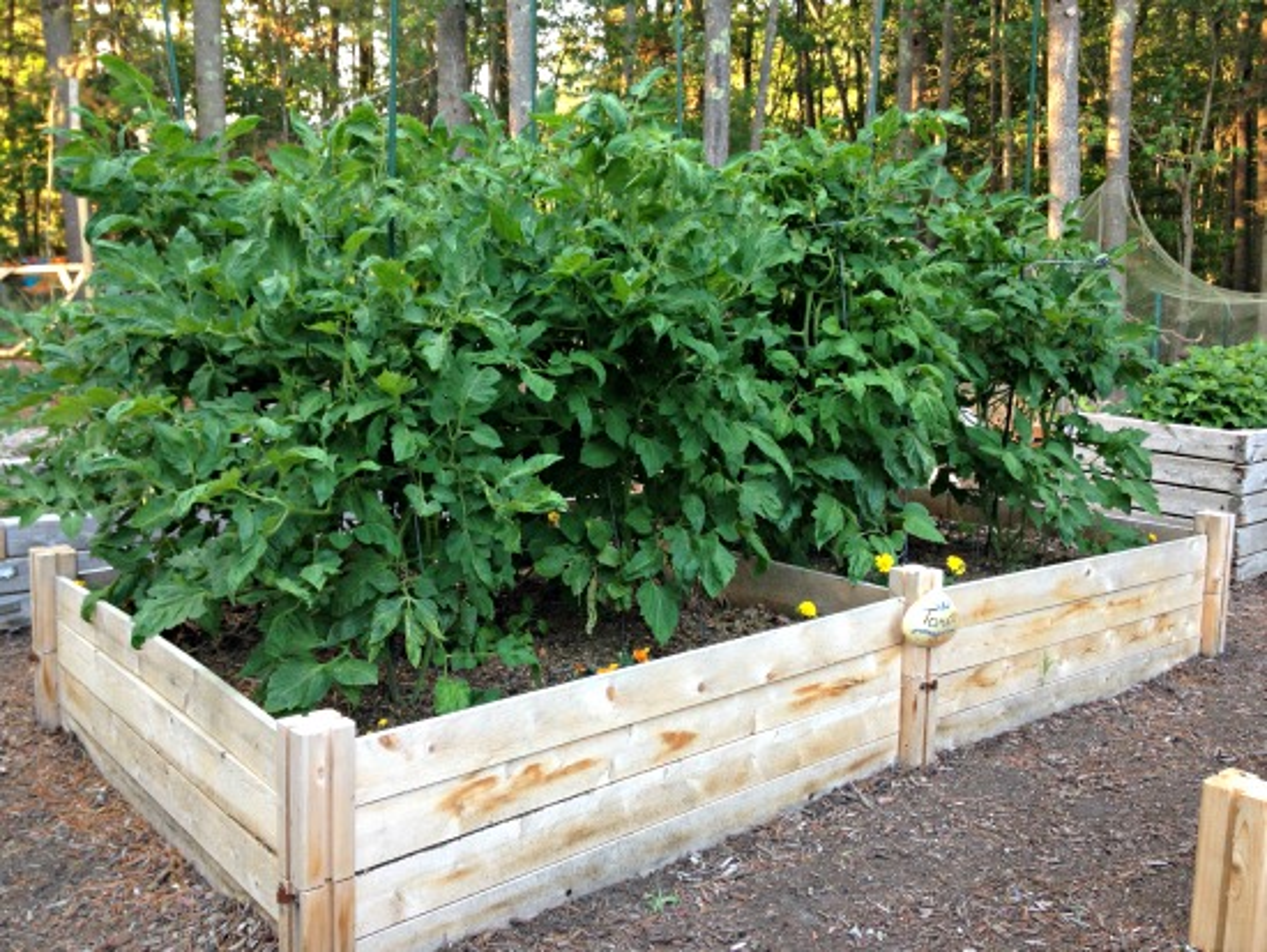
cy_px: 476
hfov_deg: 52.6
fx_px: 1282
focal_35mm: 35
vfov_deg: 40.7
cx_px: 634
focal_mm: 4.28
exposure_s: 1/30
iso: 64
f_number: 2.4
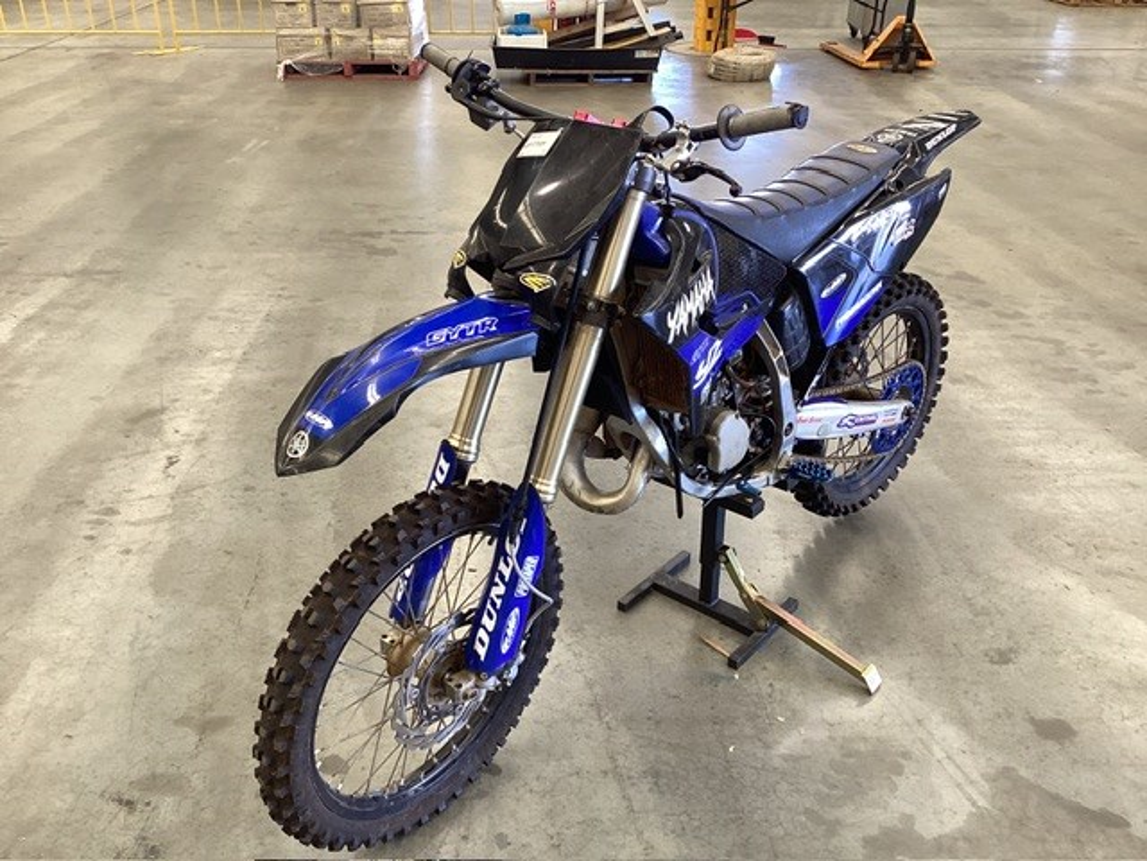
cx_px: 574
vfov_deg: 45.4
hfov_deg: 58.4
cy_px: 430
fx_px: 1027
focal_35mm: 31
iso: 80
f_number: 2.4
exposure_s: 1/50
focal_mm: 3.3
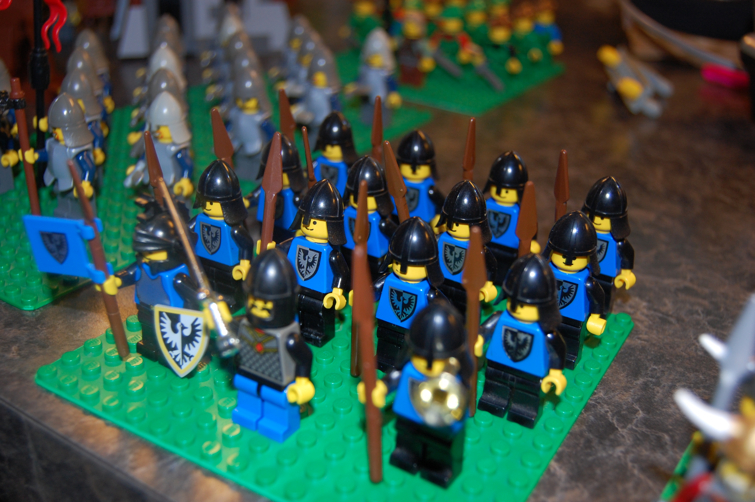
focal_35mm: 42
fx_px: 880
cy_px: 251
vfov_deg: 31.8
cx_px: 378
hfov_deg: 46.4
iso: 400
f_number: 4.2
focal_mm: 28
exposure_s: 1/60
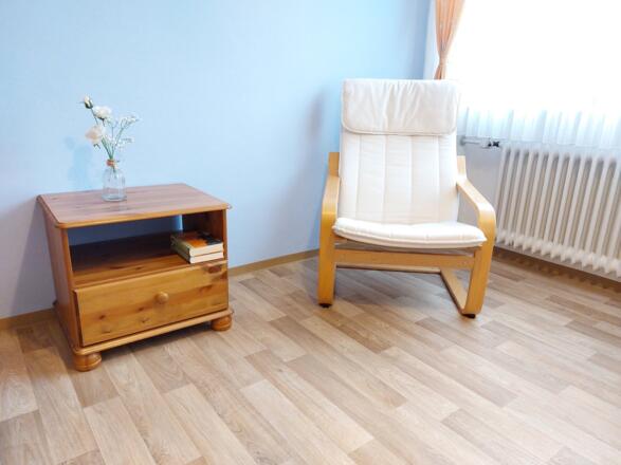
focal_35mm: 25
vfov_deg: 54.9
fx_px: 448
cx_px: 310
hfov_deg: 69.4
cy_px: 232
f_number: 1.8
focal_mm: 5.23
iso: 320
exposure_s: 1/50
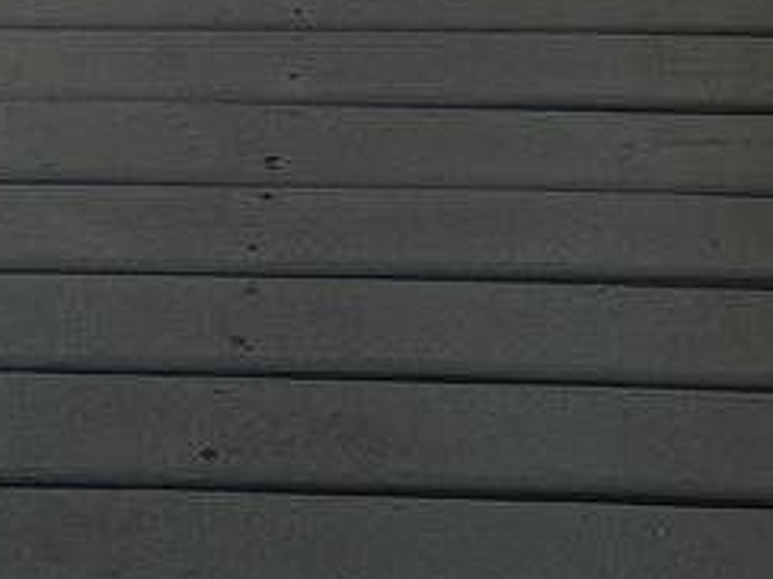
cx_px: 214
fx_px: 3190
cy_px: -521
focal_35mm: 143
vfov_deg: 9.7
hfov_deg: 13.8
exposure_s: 1/10309
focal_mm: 6.76
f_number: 1.78
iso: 80
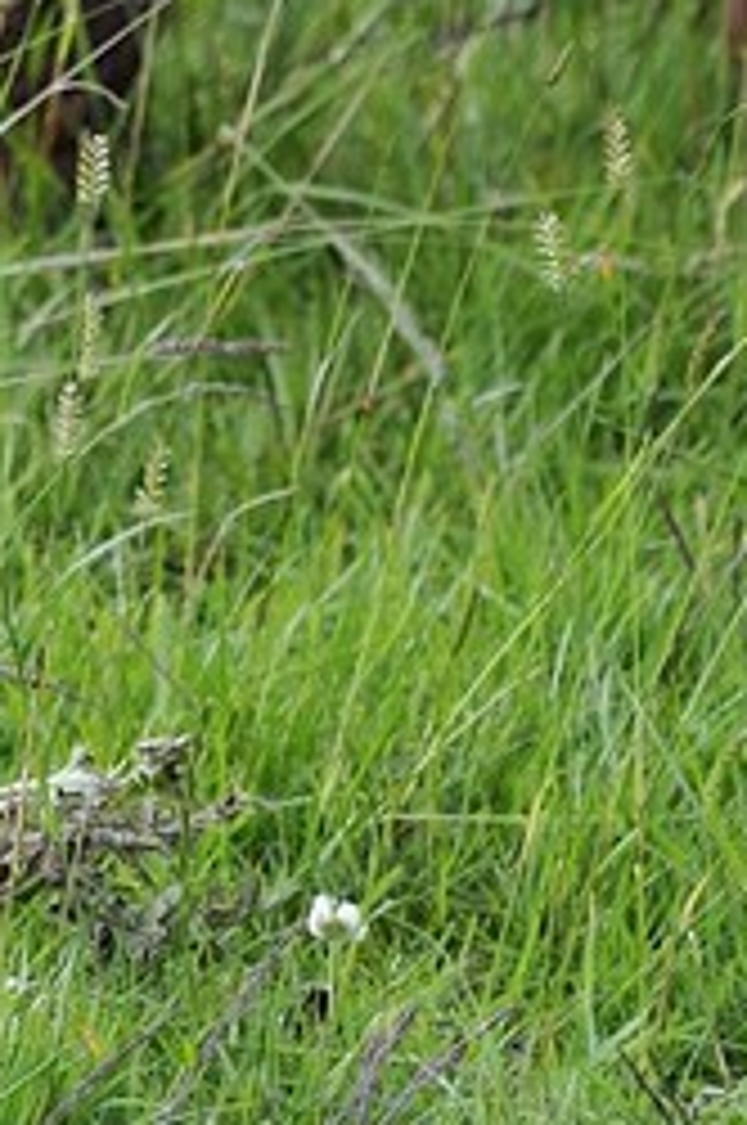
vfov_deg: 3.0
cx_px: -495
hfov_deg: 2.0
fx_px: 21004
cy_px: -2457
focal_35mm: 673
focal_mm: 105
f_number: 4.5
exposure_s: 1/250
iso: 400
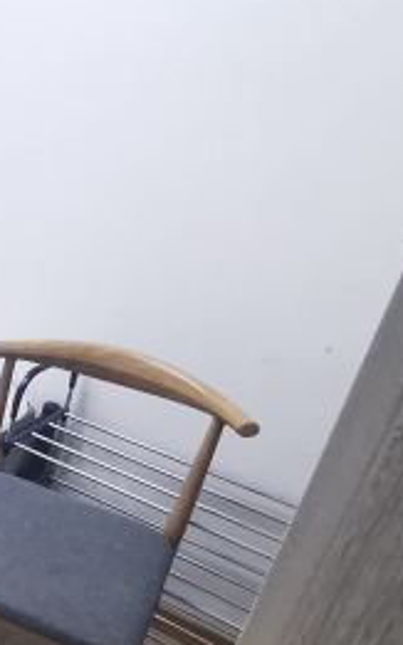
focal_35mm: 52
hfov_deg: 18.5
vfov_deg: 38.3
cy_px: 447
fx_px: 914
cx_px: -351
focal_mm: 2.35
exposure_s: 1/30
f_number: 2.2
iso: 250
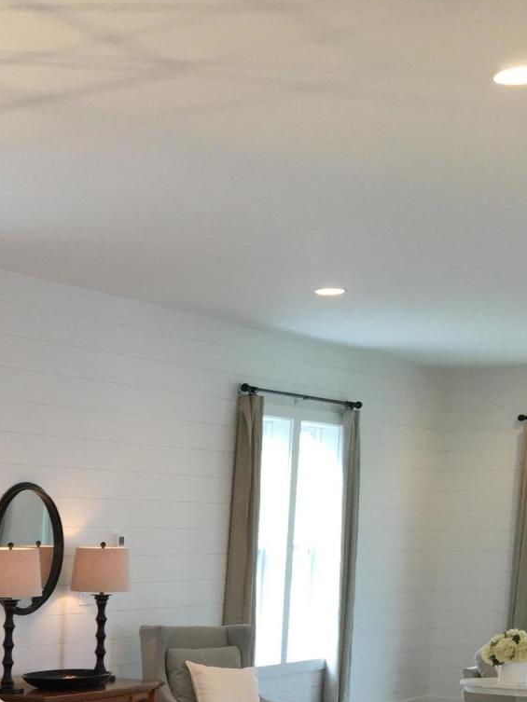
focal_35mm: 77
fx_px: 1563
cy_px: 756
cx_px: -169
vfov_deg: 23.8
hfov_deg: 17.8
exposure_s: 1/30
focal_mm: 4.15
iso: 64
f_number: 2.2
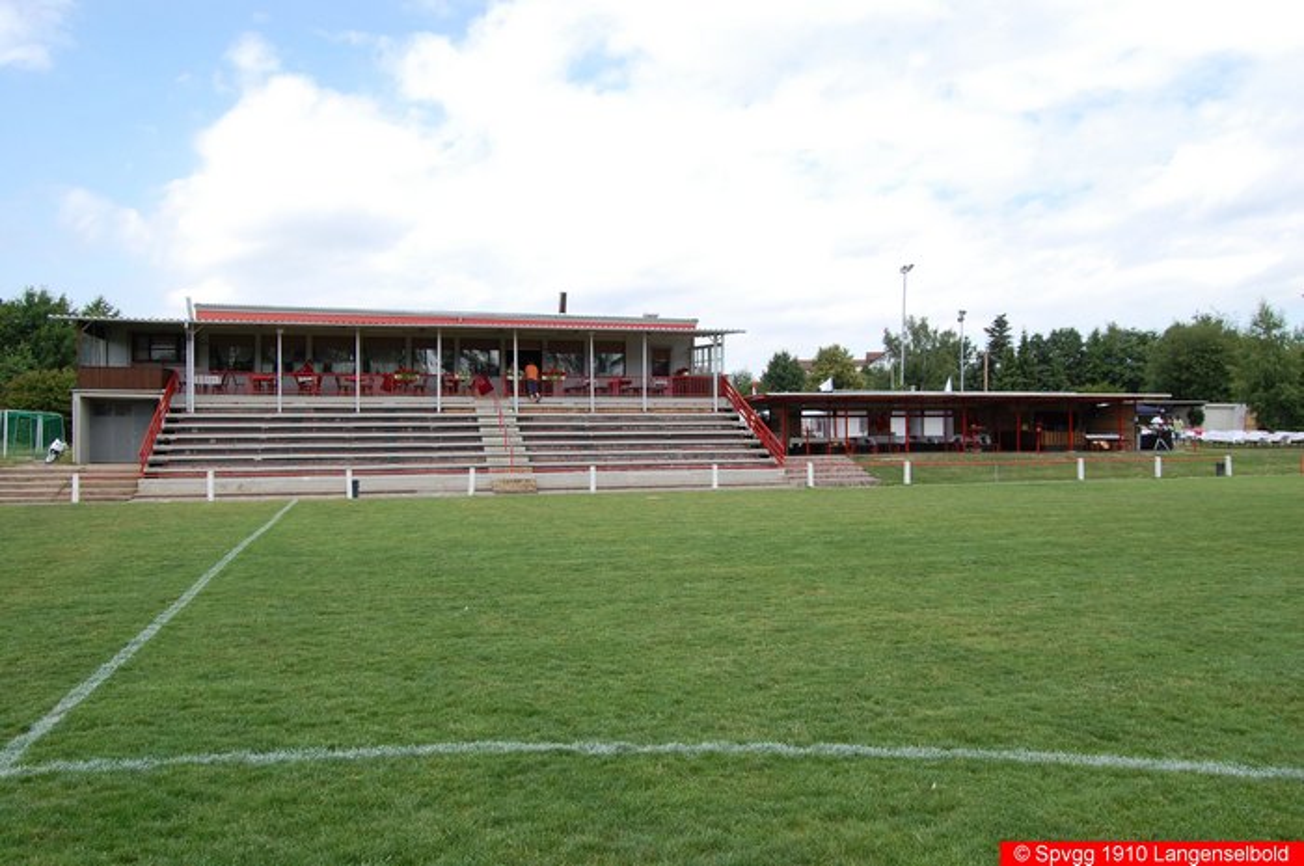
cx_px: 652
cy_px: 433
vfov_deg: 47.8
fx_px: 977
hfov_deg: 67.4
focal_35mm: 27
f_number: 9
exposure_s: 1/320
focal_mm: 18
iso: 200
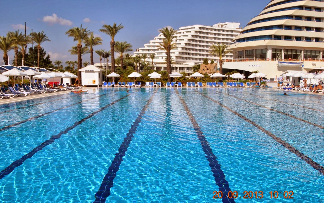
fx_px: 327
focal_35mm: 37
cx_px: 161
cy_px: 102
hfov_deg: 52.7
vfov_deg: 34.4
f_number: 9
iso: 100
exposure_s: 1/320
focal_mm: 24
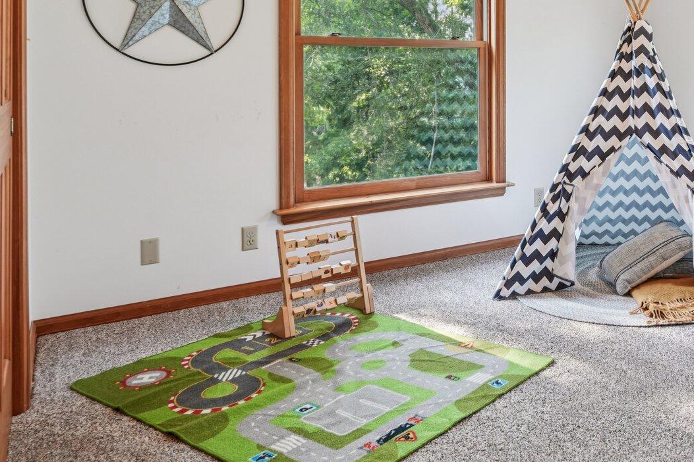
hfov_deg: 48.0
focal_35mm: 36
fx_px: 693
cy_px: 62
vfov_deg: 35.1
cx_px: 618
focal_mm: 18.5
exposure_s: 1/10
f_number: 7.1
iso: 320
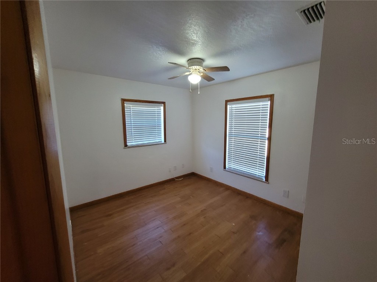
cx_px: 188
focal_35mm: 13
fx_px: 142
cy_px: 141
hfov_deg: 106.2
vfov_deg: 89.9
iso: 400
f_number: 2.2
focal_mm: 2.2
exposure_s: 1/30
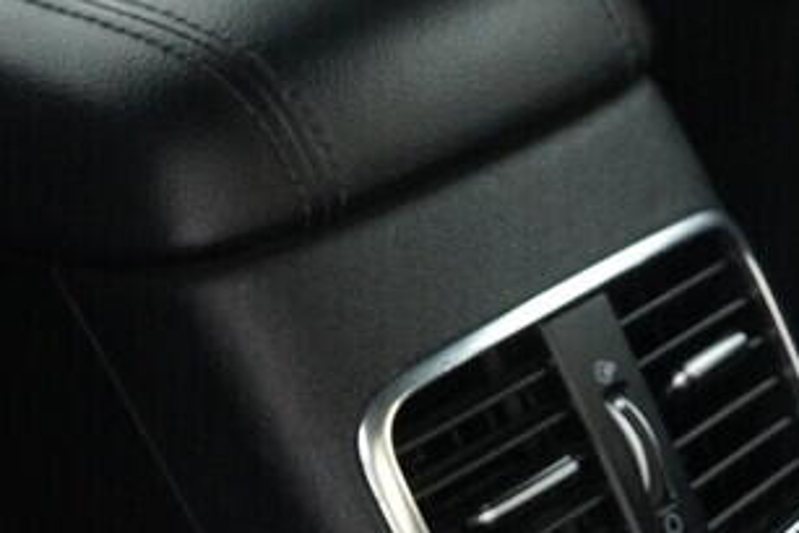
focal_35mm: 120
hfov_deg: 16.9
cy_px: 675
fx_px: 2664
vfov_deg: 11.2
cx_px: 625
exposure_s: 1/250
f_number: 6.3
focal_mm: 24
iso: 6400
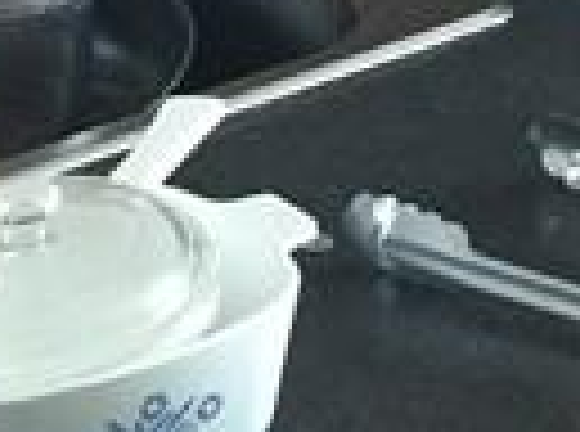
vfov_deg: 5.9
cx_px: 872
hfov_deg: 8.4
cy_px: -896
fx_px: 3860
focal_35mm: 231
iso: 80
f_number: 2.2
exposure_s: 1/15
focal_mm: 4.15
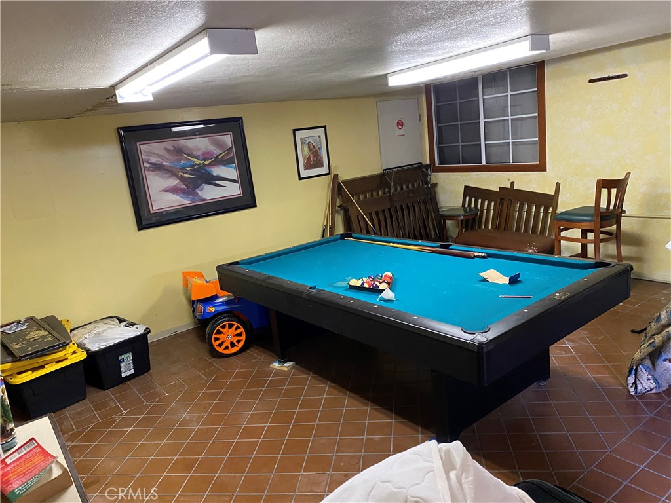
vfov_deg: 53.1
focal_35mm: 26
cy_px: 252
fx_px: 504
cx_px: 336
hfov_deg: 67.3
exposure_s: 1/40
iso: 500
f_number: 1.8
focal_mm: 4.25
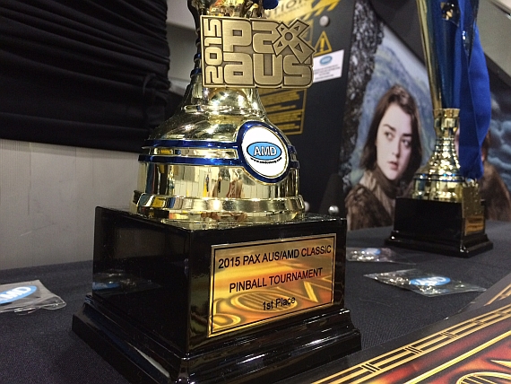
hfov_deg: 61.6
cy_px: 192
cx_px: 256
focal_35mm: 29
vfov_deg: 48.3
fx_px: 428
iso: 250
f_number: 2.2
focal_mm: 4.15
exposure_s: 1/17
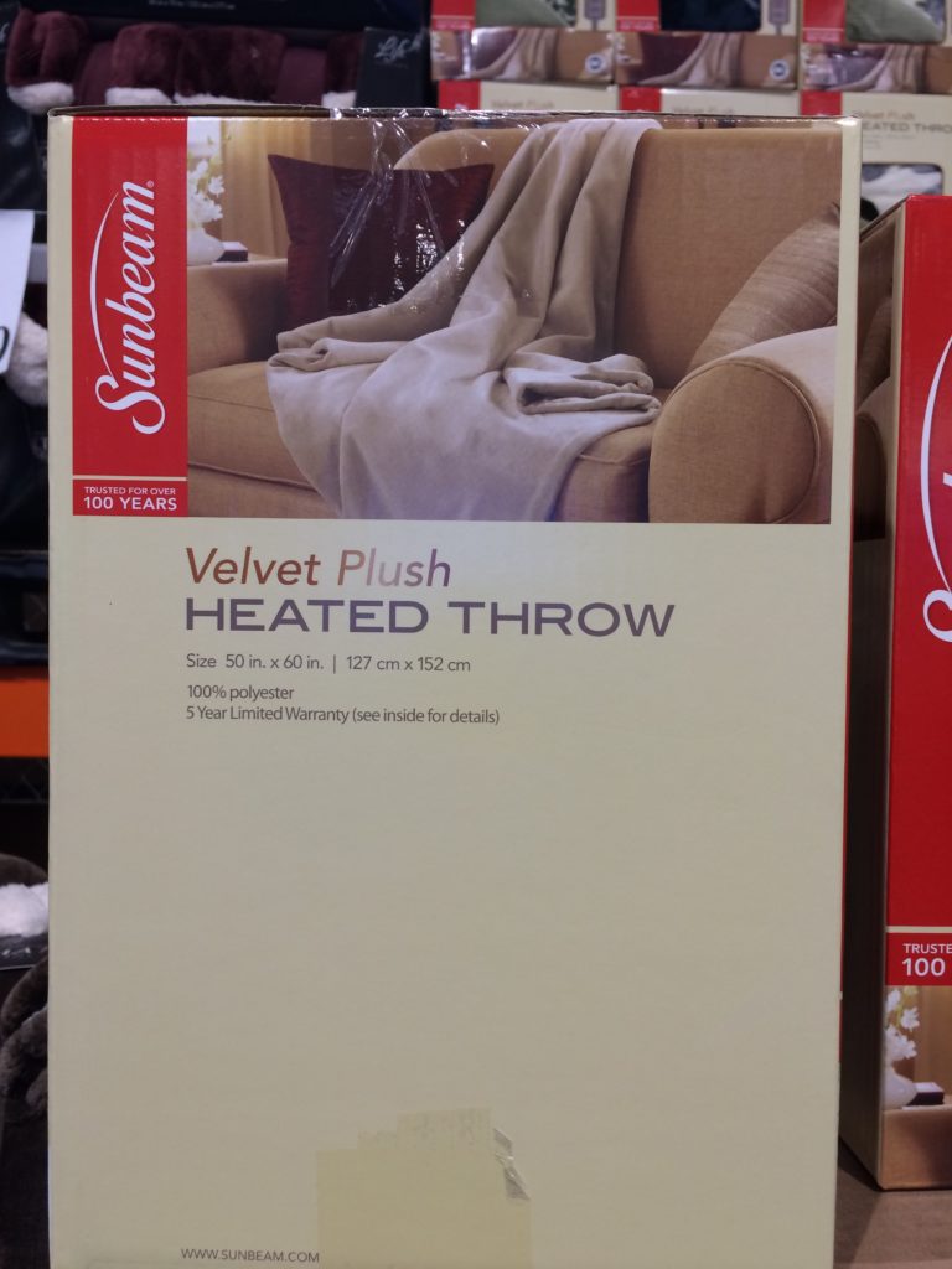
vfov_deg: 61.7
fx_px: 1063
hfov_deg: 48.2
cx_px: 476
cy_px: 634
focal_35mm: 29
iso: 80
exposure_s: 1/30
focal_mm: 4.15
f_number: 2.2
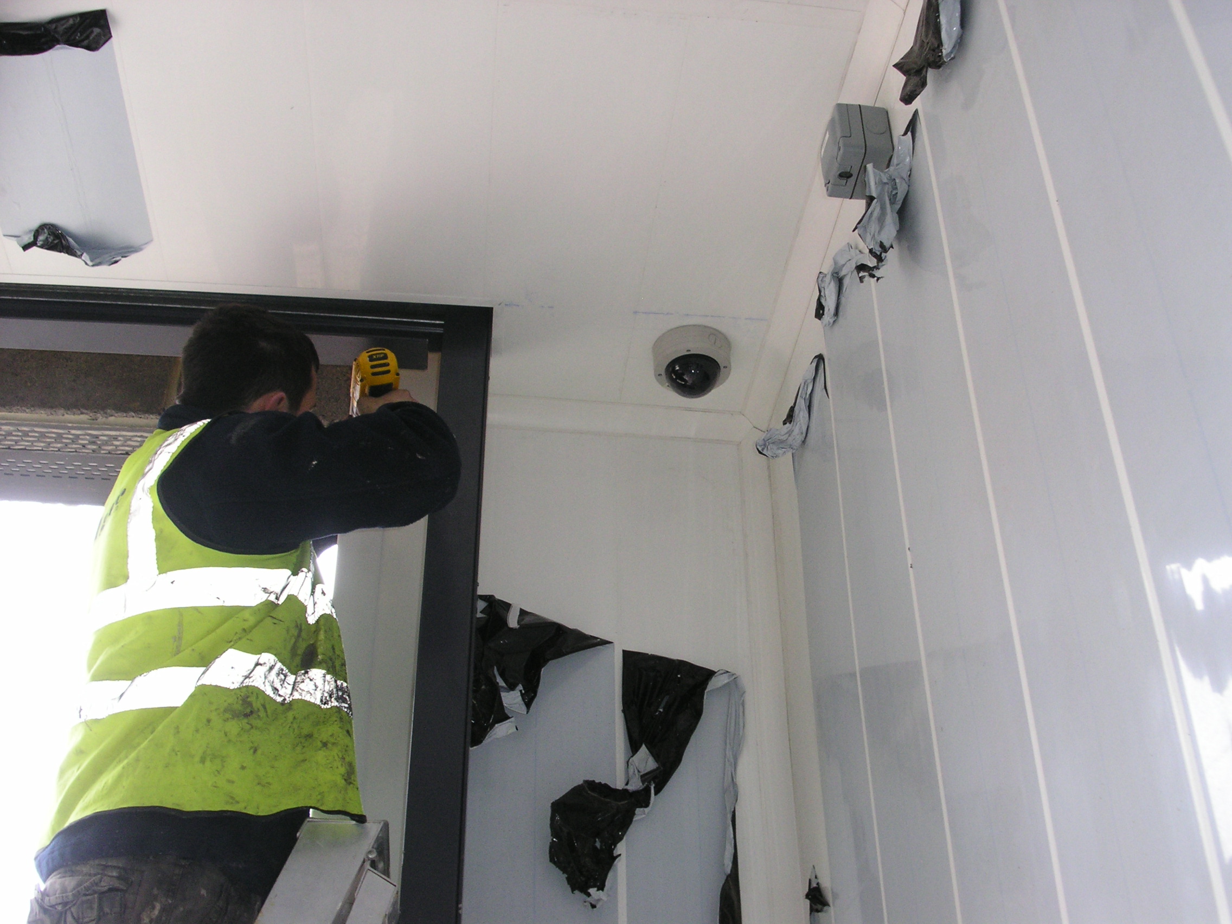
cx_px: 616
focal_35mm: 38
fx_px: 1352
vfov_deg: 37.7
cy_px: 462
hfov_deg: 49.0
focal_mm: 7.8
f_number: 2.8
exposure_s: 1/45
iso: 200
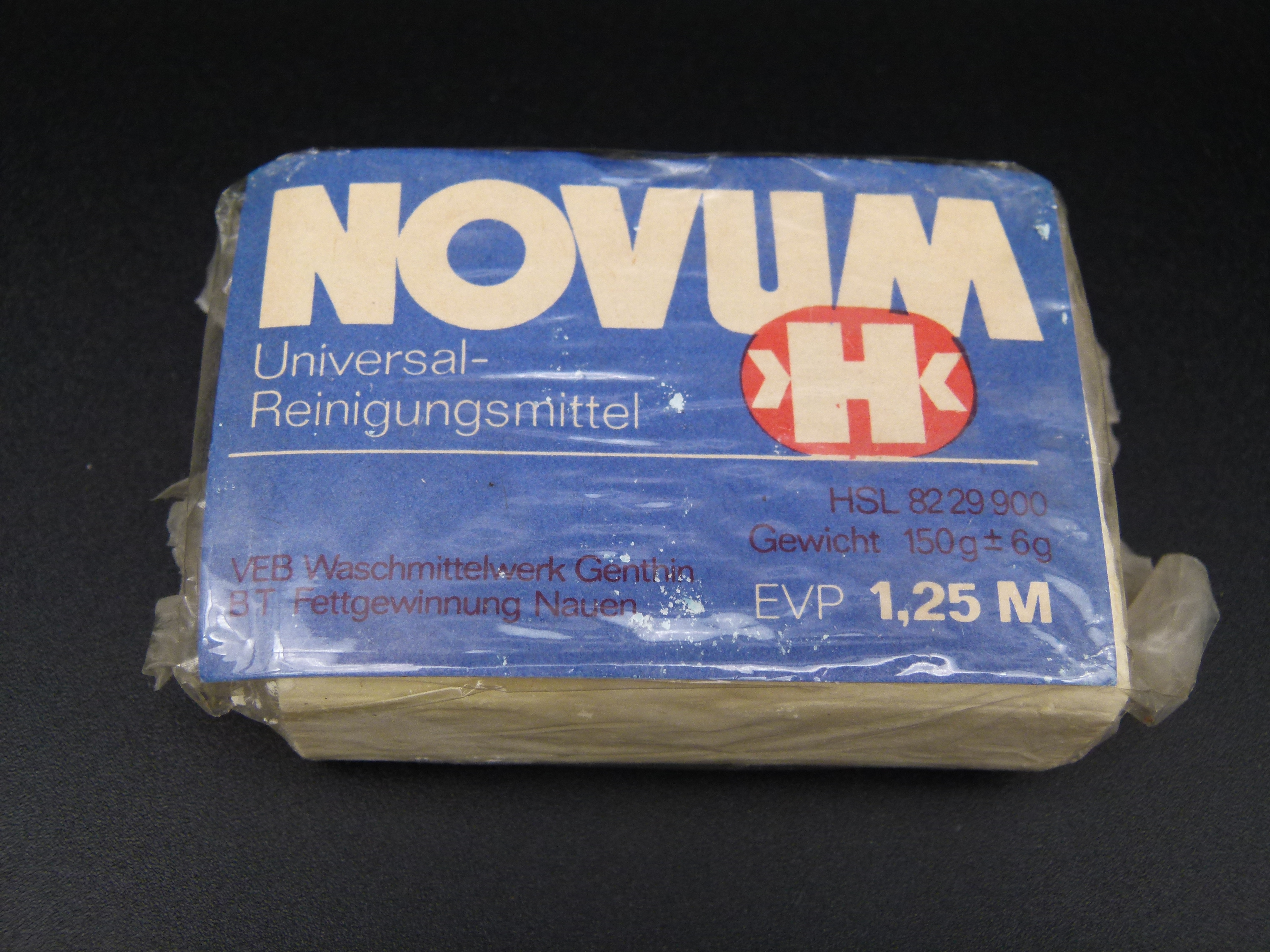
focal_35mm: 43
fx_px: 1578
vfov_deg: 33.6
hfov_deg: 43.9
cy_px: 476
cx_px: 635
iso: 125
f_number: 3.2
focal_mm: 7.7
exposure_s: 1/60
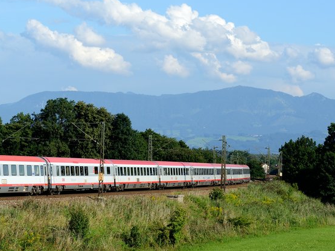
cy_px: 138
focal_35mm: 156
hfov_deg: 12.6
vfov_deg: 9.5
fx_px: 1509
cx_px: 30
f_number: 5.6
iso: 200
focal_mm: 75
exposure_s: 1/1600
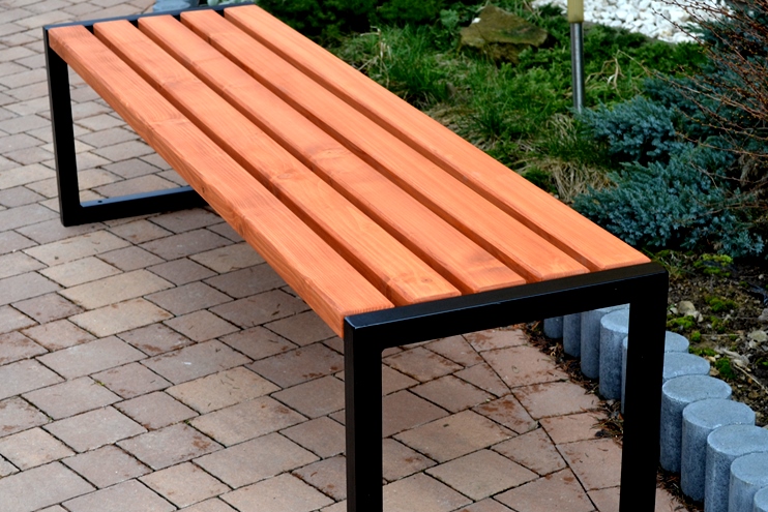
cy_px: 293
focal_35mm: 87
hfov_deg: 23.4
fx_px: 1856
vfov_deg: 15.7
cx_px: 389
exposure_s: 1/125
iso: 400
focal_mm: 42
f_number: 5.3
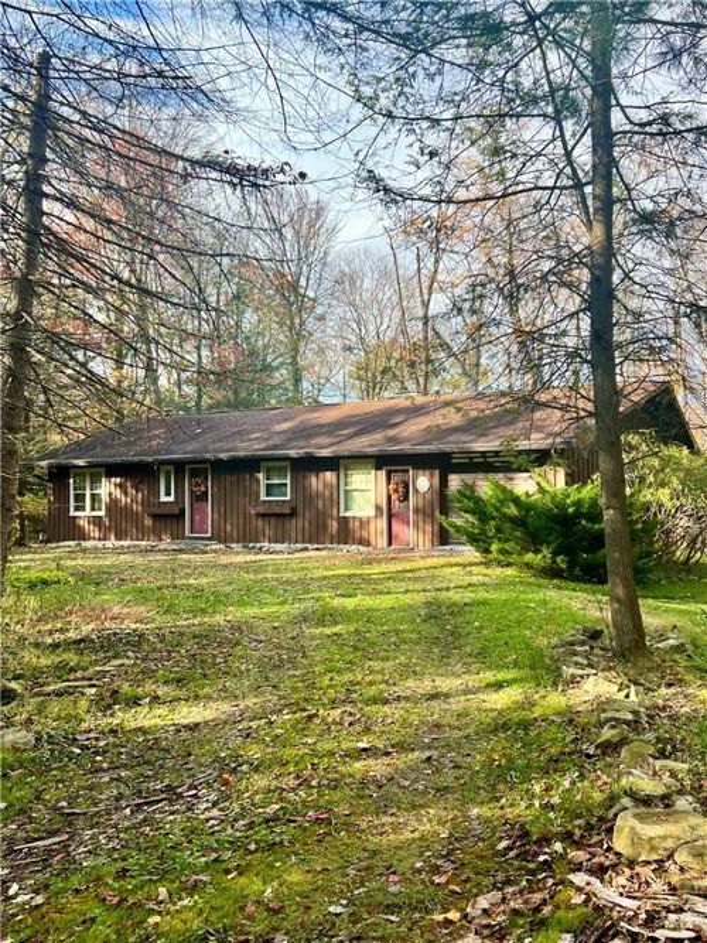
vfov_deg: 67.3
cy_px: 472
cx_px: 354
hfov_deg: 53.0
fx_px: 708
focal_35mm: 26
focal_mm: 5.7
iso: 50
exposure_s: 1/1000
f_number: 1.5
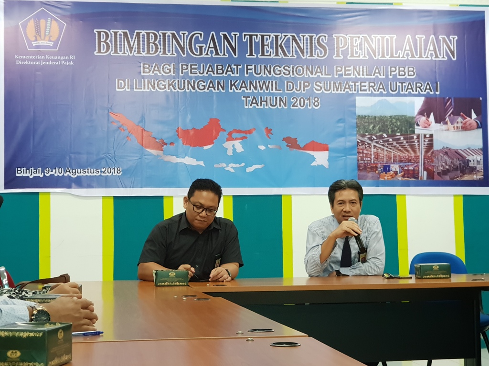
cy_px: 183
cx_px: 244
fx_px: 735
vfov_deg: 28.0
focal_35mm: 52
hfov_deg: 36.8
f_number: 2.4
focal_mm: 6
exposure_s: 1/17
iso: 320
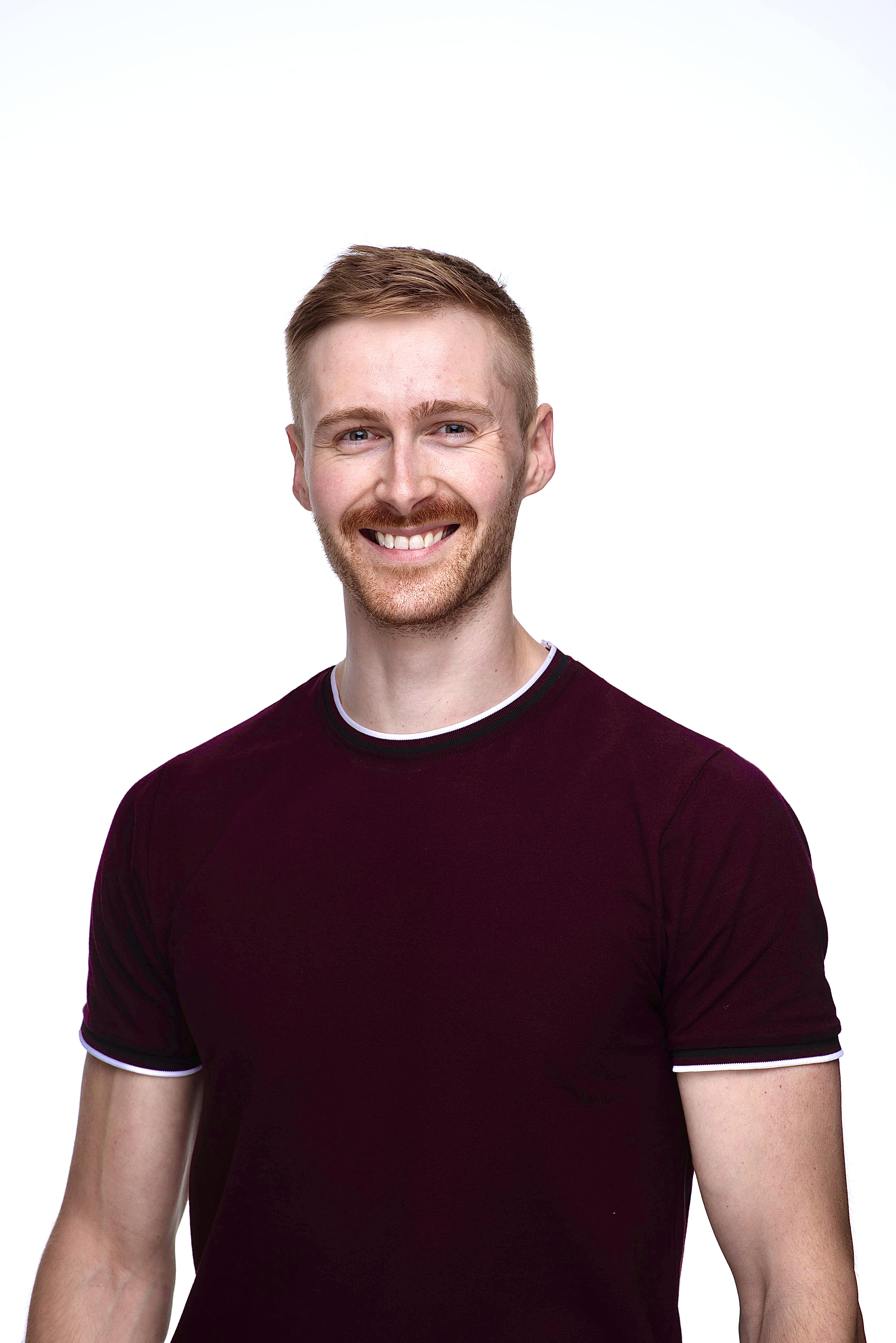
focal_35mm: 85
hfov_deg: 16.1
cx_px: 448
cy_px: 672
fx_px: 3170
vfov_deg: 23.9
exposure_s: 1/160
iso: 100
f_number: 10
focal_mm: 85
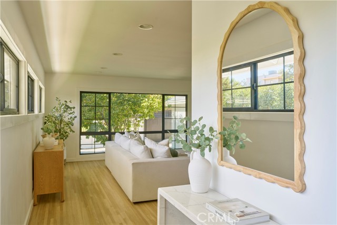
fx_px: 243
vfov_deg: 49.6
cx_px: 168
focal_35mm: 26
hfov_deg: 69.4
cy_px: 112
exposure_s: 1/40
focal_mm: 26
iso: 100
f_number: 11
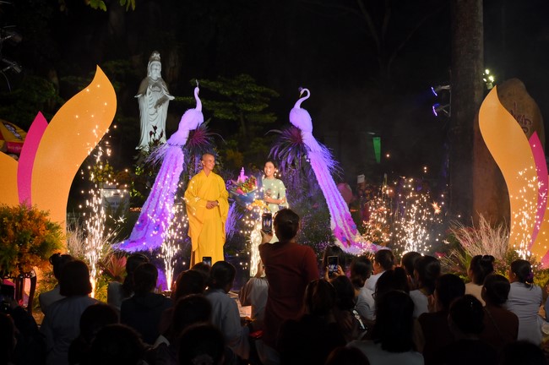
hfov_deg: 44.5
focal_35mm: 44
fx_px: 670
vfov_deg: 30.5
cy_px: 182
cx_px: 274
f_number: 6.3
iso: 800
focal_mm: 44
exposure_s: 1/160
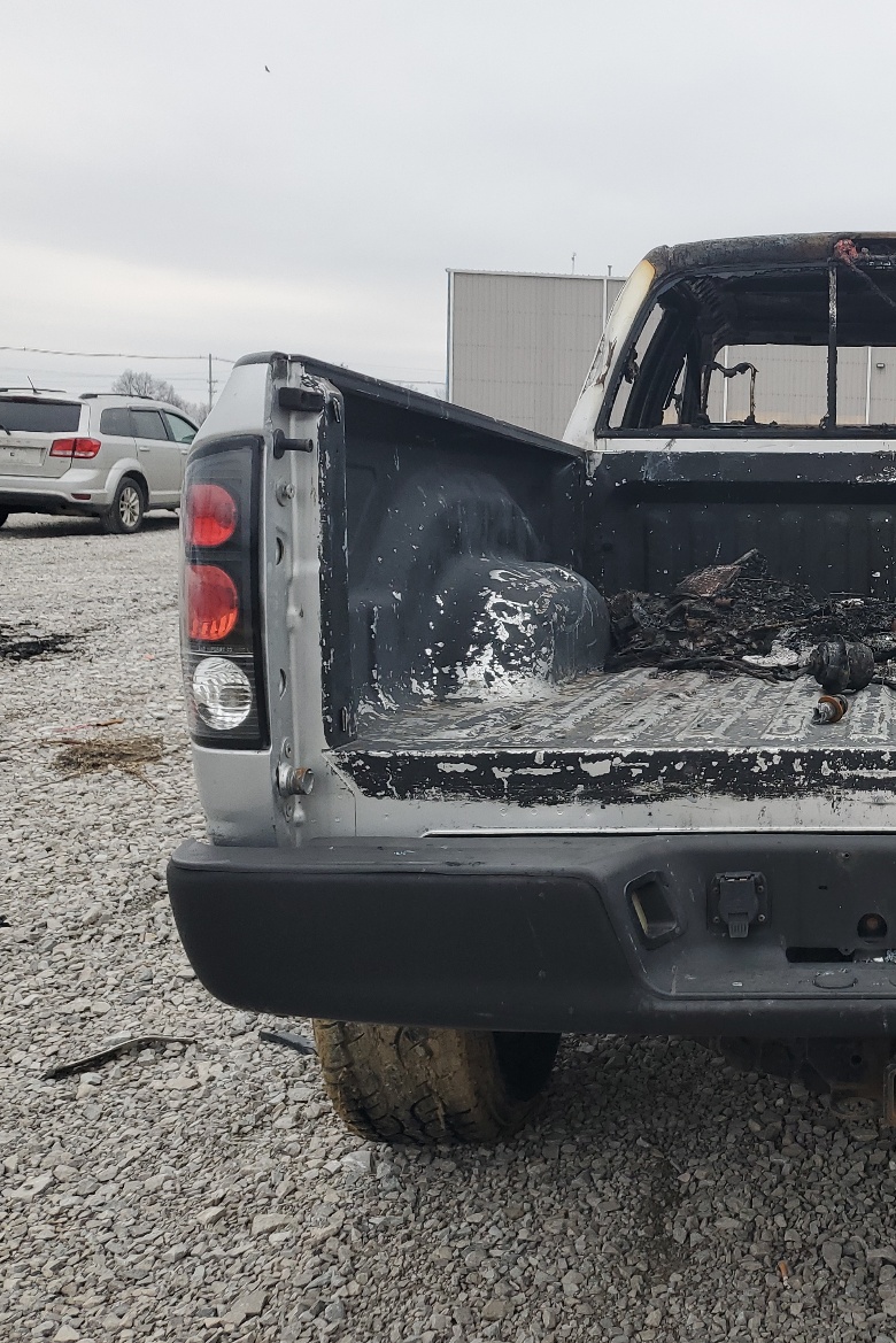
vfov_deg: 51.9
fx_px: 1380
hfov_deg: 33.0
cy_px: 671
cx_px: 891
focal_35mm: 37
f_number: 1.5
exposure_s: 1/143
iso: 50
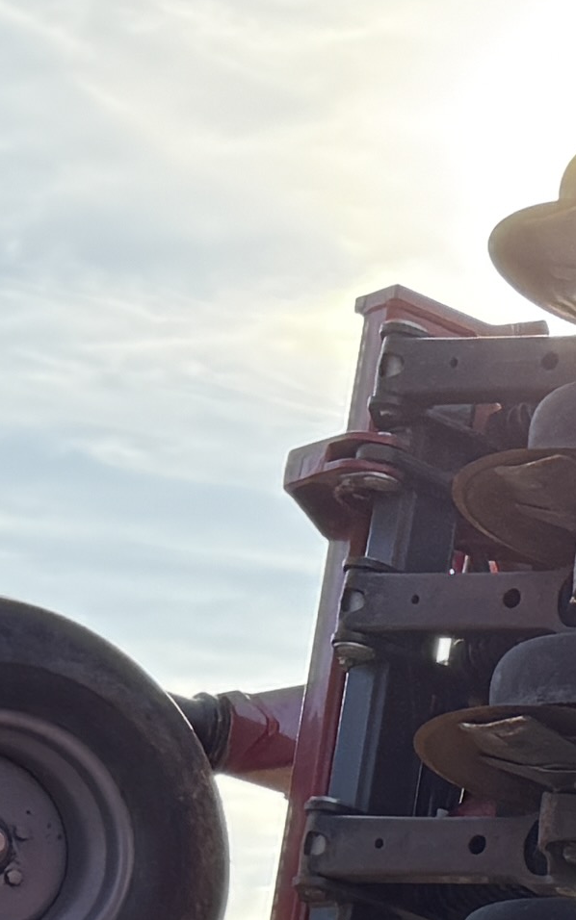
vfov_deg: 13.0
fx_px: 3815
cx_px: 1977
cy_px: 1390
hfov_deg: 7.2
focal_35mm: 152
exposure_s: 1/2299
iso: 100
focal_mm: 6.76
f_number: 1.78
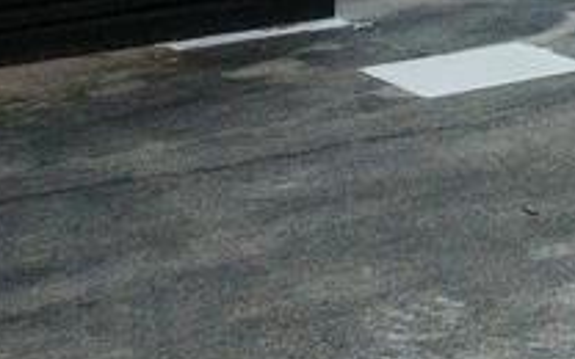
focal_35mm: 113
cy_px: -490
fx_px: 1771
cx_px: 1460
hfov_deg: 13.0
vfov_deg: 10.2
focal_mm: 16
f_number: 8
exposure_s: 1/1250
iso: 1250
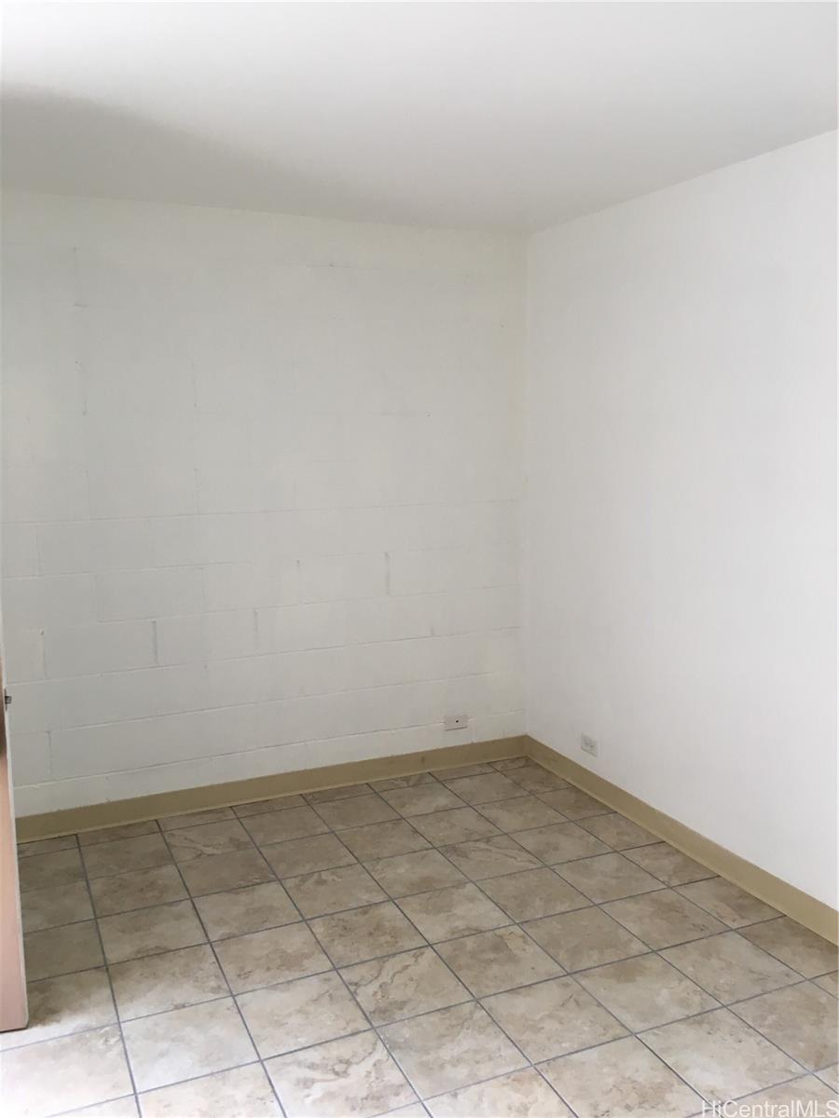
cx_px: 420
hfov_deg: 48.2
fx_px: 937
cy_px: 559
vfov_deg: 61.7
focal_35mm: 29
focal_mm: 4.15
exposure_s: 1/40
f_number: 2.2
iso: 25
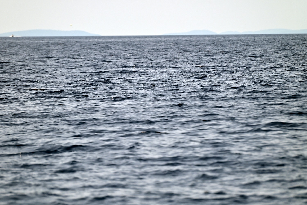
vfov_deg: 4.6
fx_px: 2559
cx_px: 154
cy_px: 102
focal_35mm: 300
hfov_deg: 6.9
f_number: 5.6
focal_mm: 300
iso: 250
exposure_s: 1/2500
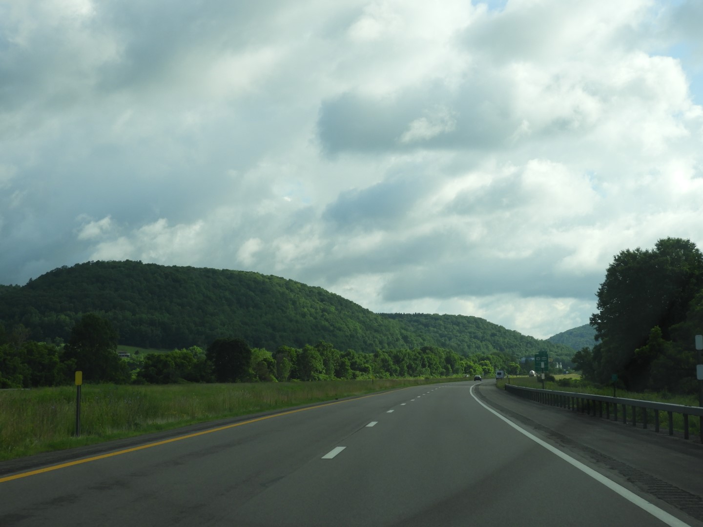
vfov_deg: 22.6
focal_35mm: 65
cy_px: 264
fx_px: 1320
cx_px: 352
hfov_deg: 29.8
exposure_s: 1/800
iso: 100
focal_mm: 11.6
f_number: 4.2
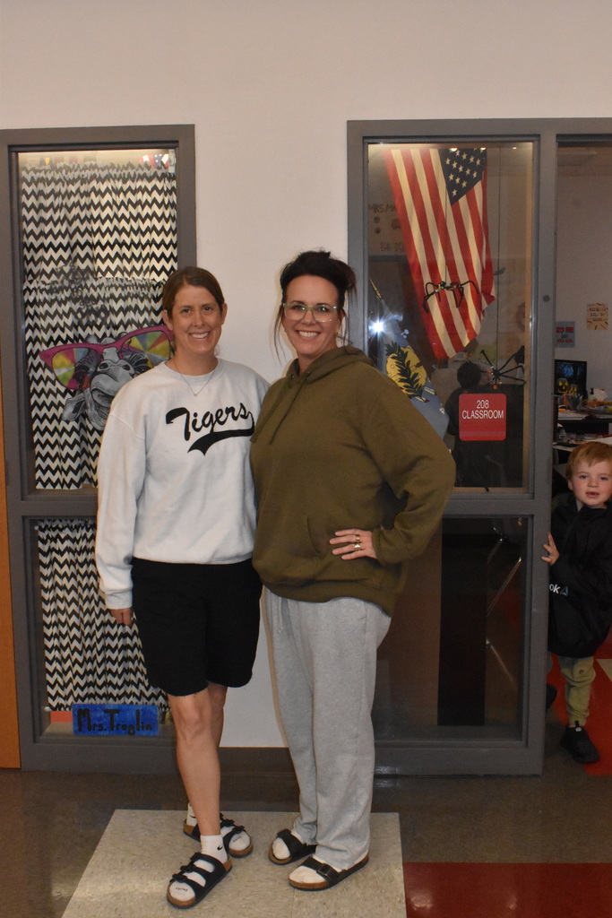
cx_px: 306
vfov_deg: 49.5
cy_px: 459
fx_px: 994
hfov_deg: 34.2
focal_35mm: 39
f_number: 16
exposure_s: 1/60
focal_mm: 26
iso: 6400
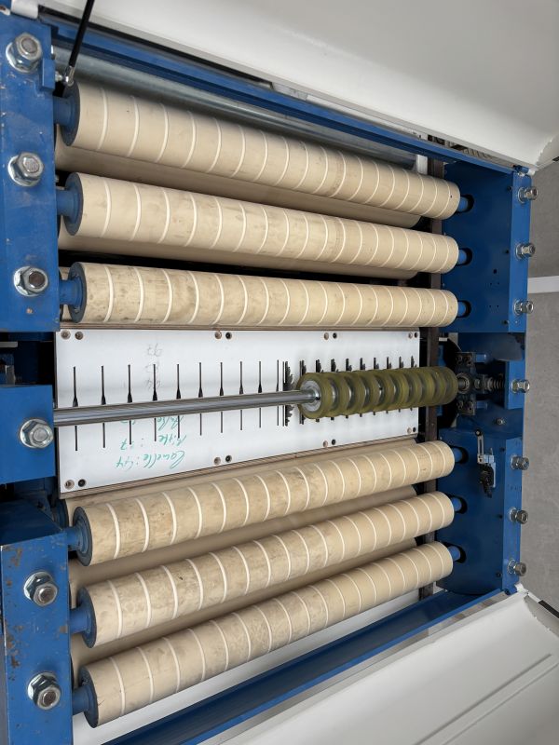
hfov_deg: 53.1
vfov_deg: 67.3
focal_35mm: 26
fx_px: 560
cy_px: 372
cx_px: 280
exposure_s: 1/91
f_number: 1.6
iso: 125
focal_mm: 5.96
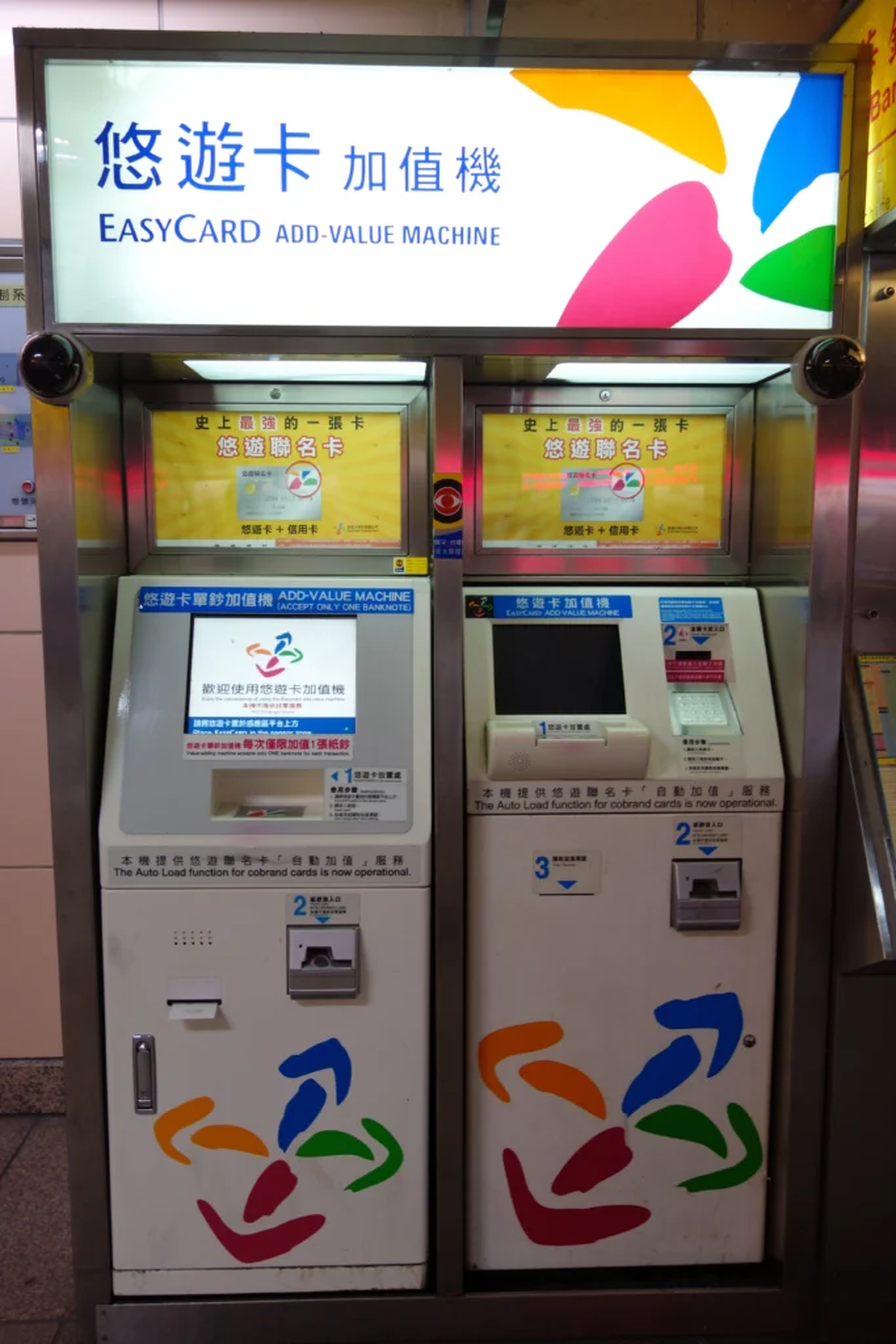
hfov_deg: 46.4
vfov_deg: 65.5
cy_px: 672
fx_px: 1045
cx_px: 448
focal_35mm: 28
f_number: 1.8
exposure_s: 1/40
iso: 125
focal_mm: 10.4
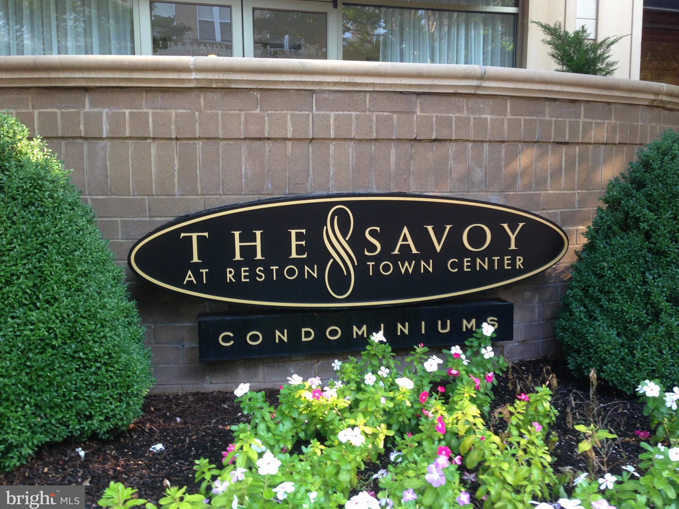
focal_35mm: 34
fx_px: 667
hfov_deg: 53.9
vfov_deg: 41.8
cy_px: 251
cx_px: 349
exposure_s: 1/40
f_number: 2.4
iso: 50
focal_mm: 4.13
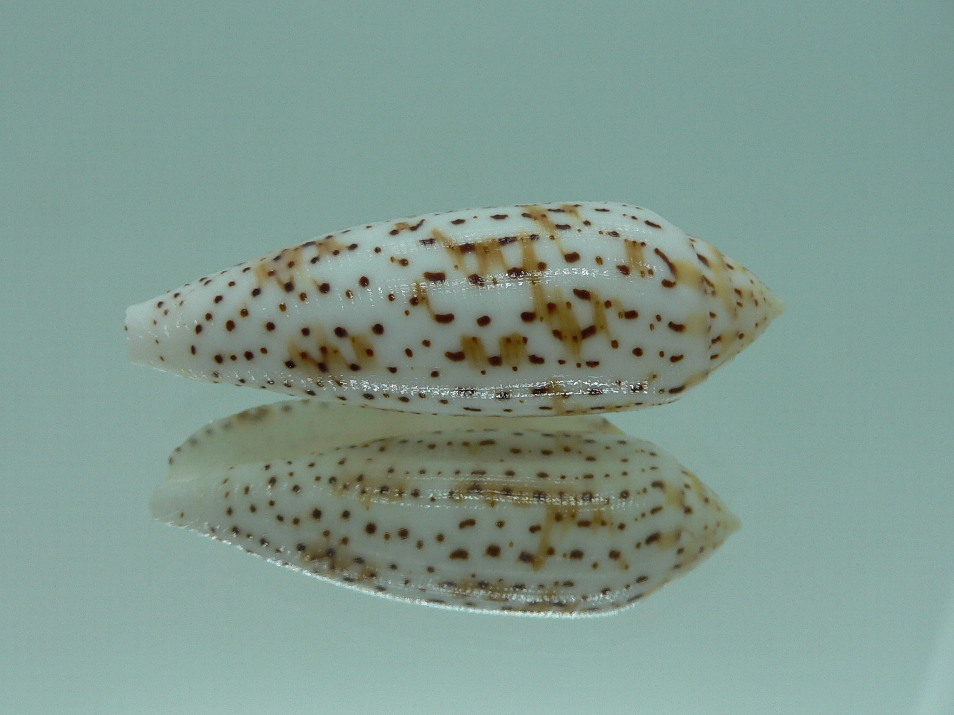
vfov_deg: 36.0
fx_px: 1102
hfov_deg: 46.8
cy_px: 357
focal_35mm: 40
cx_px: 448
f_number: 2.8
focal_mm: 4.6
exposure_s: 1/80
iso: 80
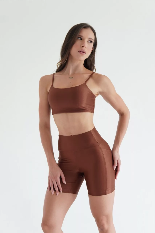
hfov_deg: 29.9
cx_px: 78
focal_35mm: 45
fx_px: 291
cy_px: 116
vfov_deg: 43.6
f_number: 4.5
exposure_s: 1/100
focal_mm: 30
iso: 125
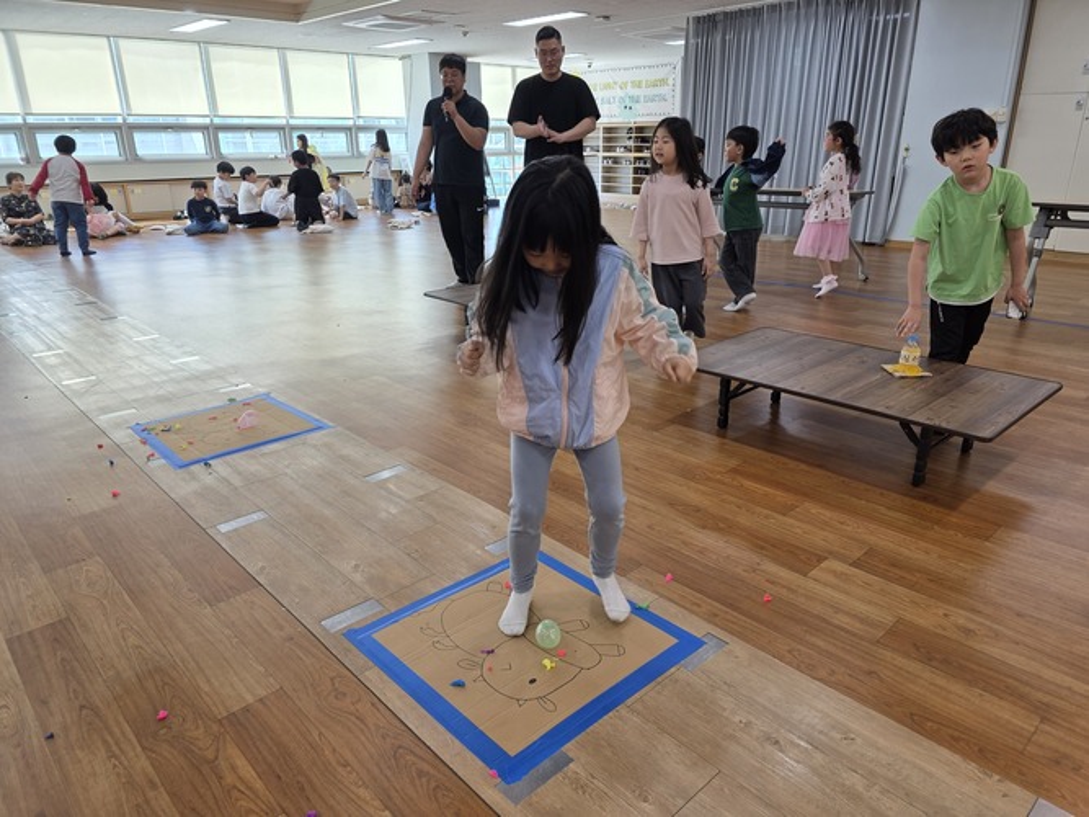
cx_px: 544
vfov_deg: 58.9
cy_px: 408
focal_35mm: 23
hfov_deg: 73.9
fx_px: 723
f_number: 1.7
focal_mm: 6.3
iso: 64
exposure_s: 1/120
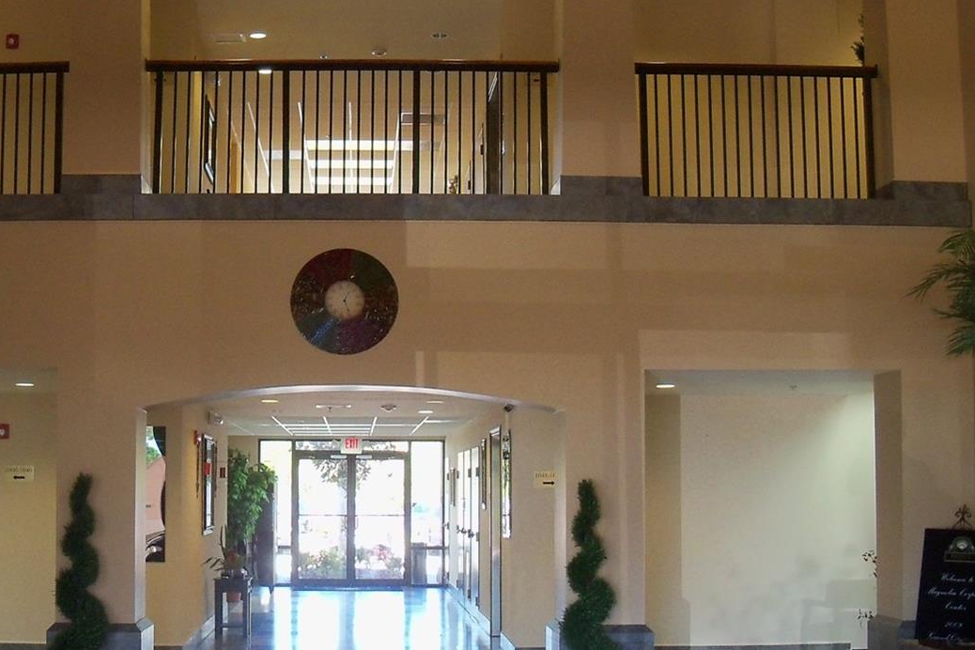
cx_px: 364
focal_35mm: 56
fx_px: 1517
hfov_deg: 35.4
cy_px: 410
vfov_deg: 24.1
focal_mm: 6.2
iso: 250
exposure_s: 1/40
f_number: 3.5
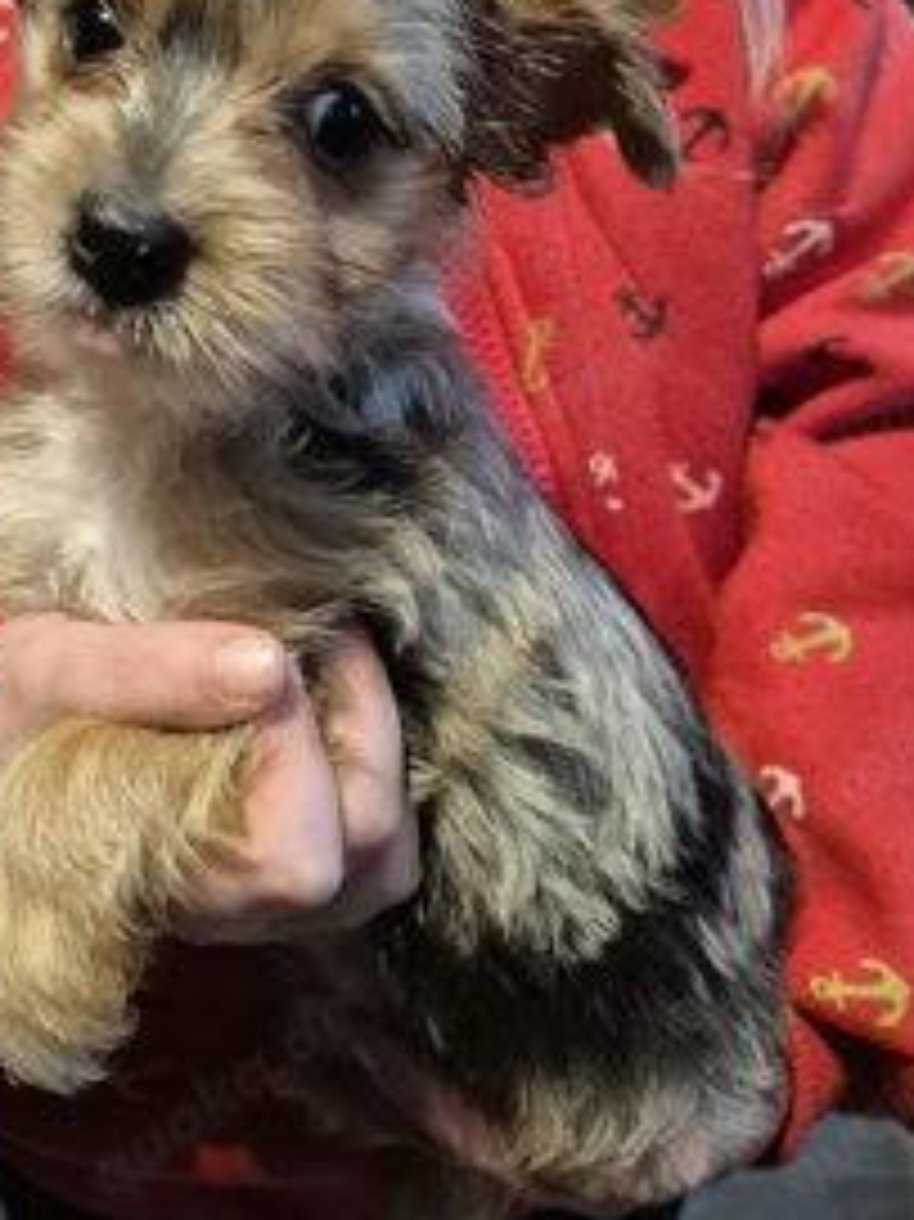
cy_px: 441
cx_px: 320
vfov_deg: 53.3
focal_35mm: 34
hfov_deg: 41.3
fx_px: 1198
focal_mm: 5.4
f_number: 1.8
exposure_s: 1/100
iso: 1250
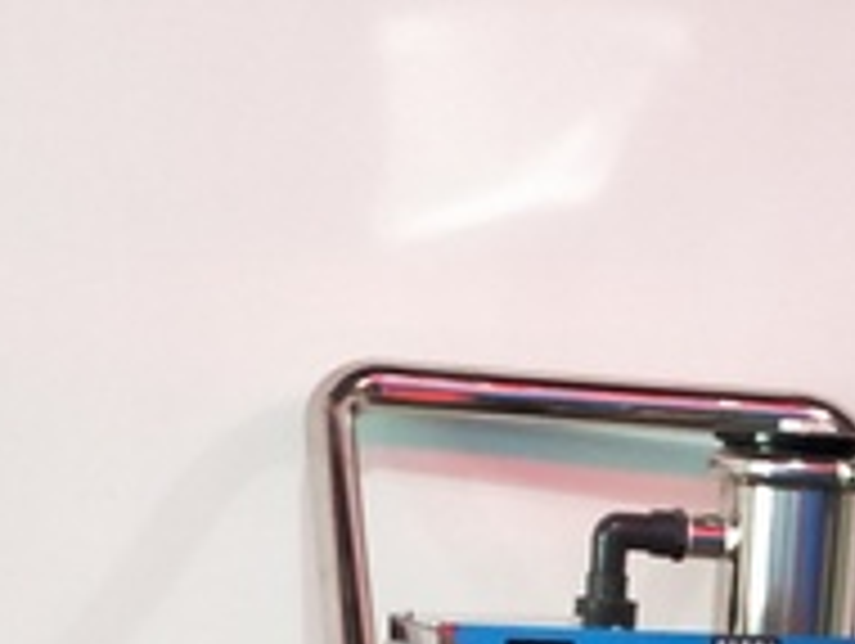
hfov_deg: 18.5
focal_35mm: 105
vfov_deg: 12.7
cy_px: 1202
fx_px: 2597
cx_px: 670
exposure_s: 1/33
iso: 261
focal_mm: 4.27
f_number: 1.7
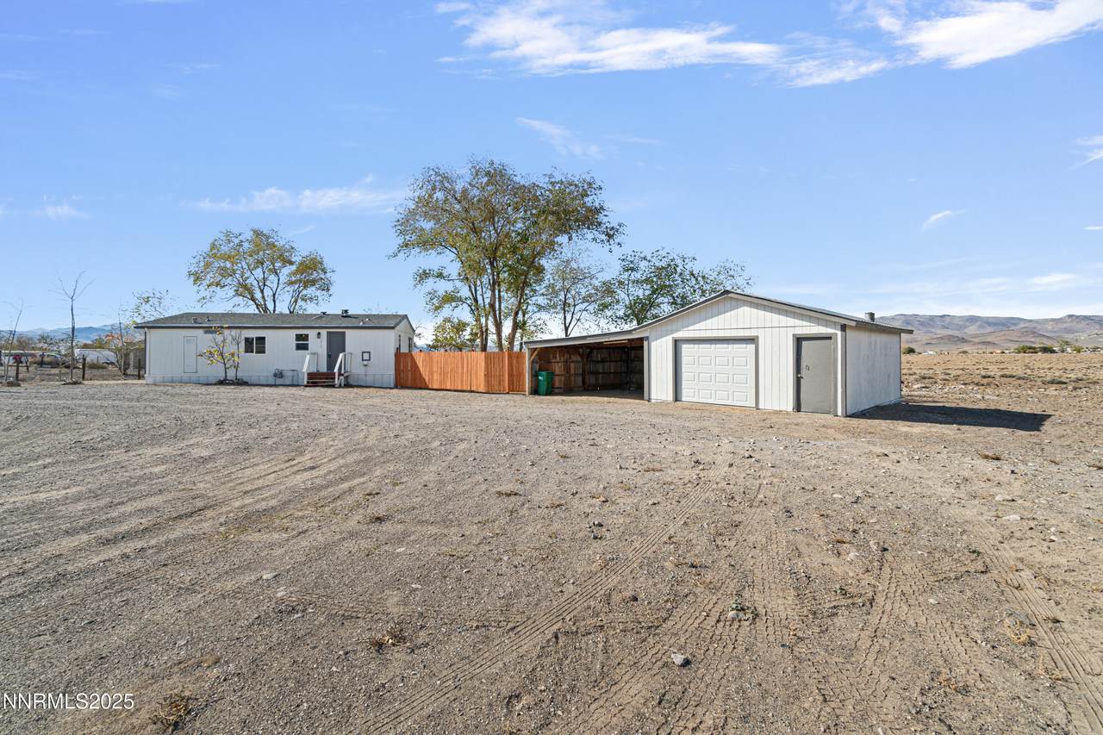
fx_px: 459
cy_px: 368
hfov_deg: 100.4
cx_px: 552
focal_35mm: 15
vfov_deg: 77.3
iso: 100
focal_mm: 10
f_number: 10
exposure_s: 1/25
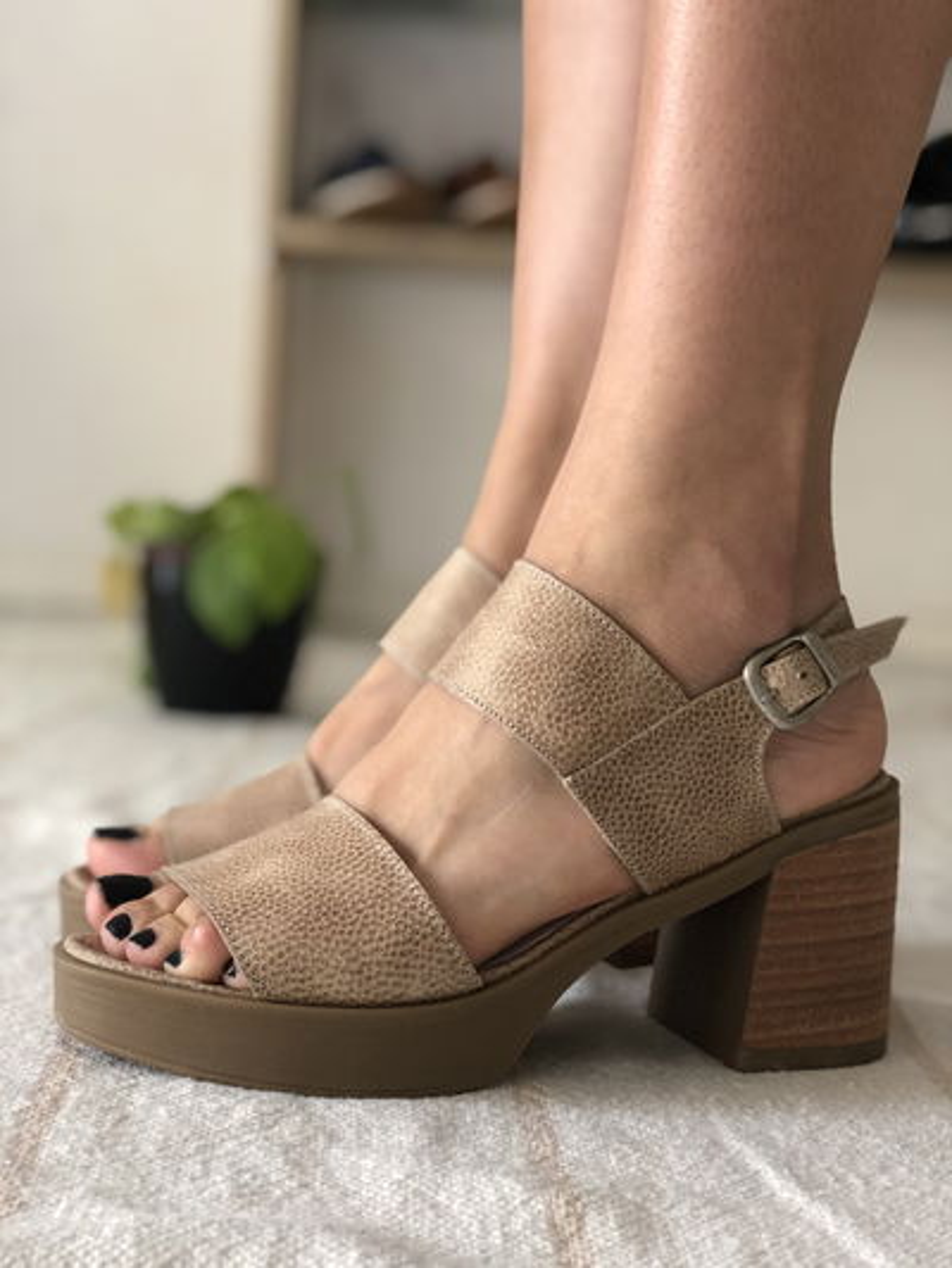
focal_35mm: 52
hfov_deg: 28.0
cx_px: 476
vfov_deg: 36.8
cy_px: 634
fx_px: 1906
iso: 125
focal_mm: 6
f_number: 2.4
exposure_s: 1/30
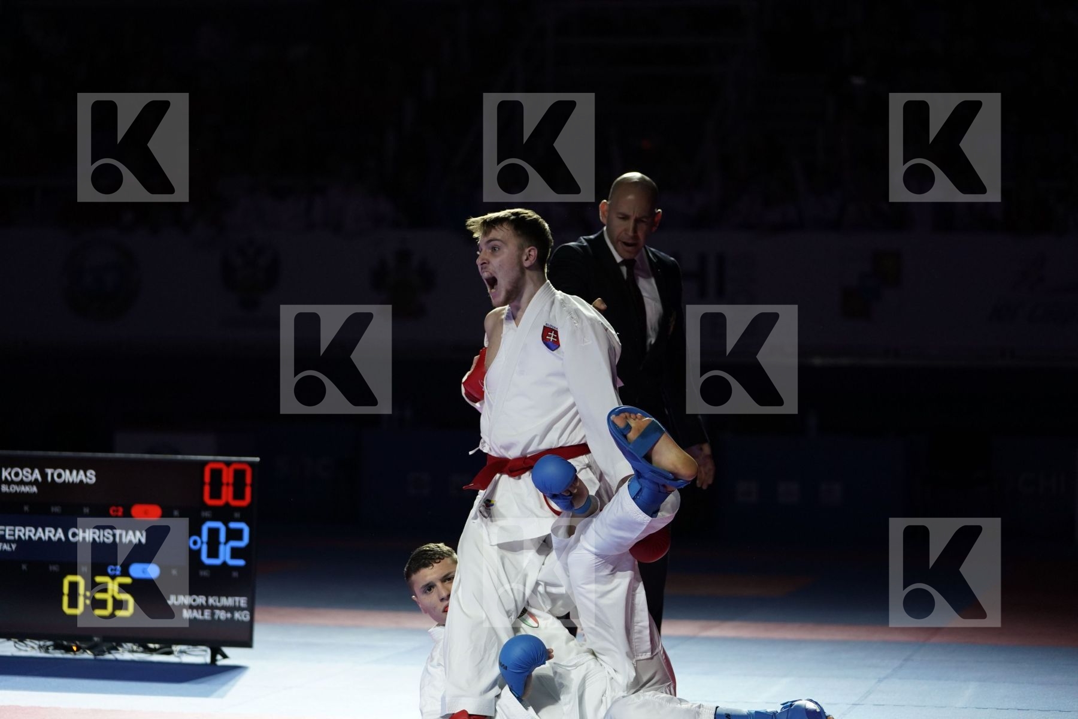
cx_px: 539
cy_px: 360
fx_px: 3264
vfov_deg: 12.6
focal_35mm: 109
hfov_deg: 18.8
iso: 2000
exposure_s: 1/1000
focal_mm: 109
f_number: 2.8
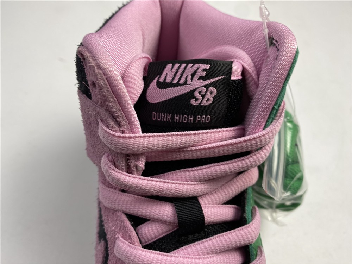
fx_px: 264
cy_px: 132
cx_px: 176
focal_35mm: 26
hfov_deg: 67.3
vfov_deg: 53.1
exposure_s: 1/100
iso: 50
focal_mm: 4.25
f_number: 1.8
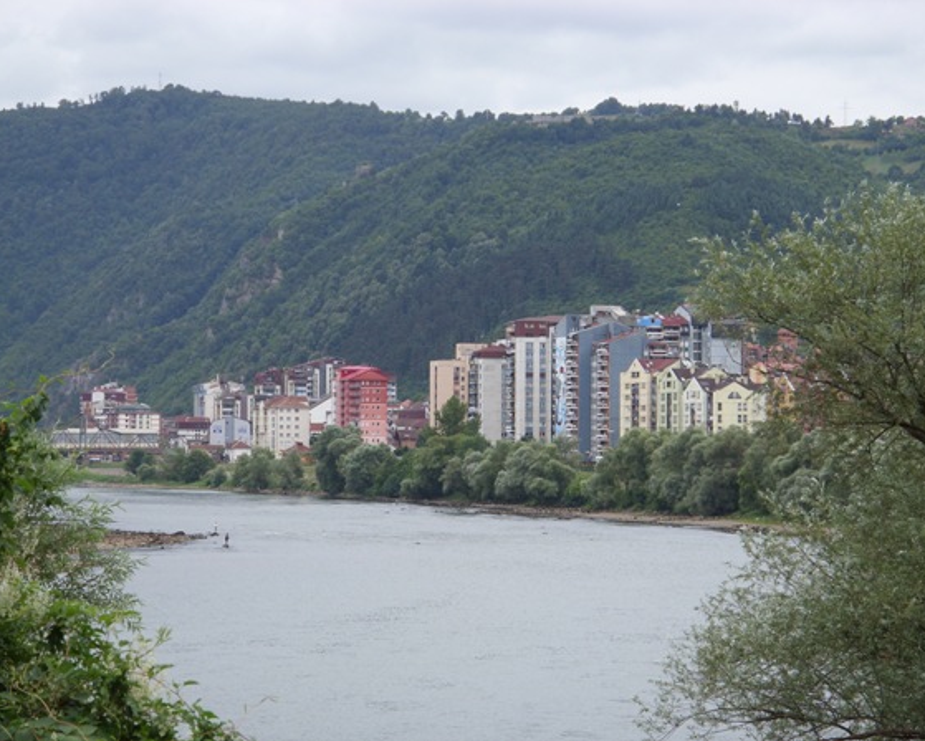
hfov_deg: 14.4
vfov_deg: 11.5
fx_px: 3671
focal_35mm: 134
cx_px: 480
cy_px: 370
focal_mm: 21.3
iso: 50
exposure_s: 1/250
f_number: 3.9
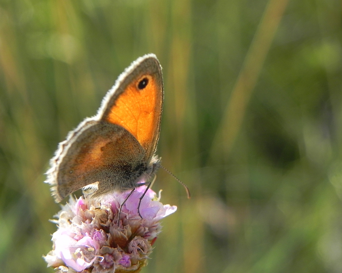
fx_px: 1012
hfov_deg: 19.2
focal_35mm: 100
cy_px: 138
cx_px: 161
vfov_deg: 15.4
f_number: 4
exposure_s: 1/396
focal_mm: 16.9
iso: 160
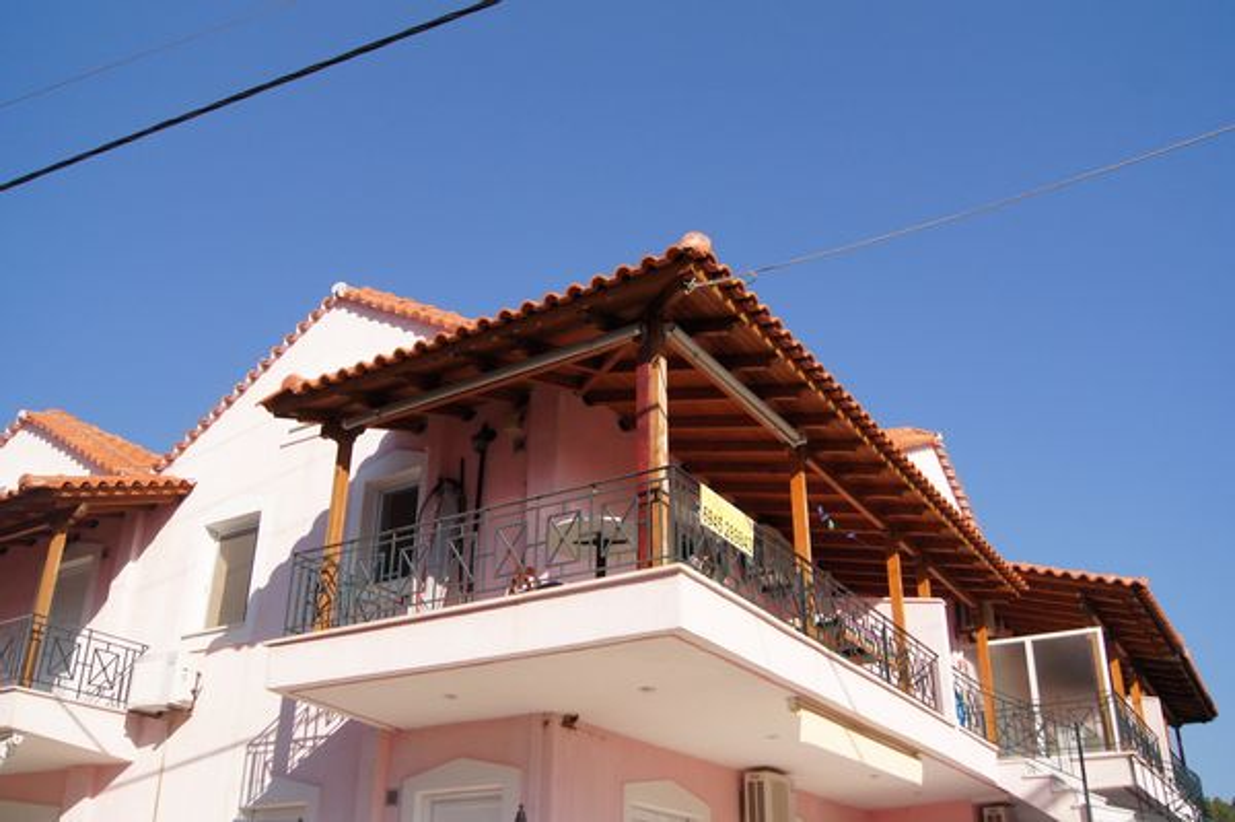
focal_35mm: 33
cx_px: 618
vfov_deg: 39.9
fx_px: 1131
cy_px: 411
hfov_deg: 57.3
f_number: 4.5
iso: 400
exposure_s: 1/4000
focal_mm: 22
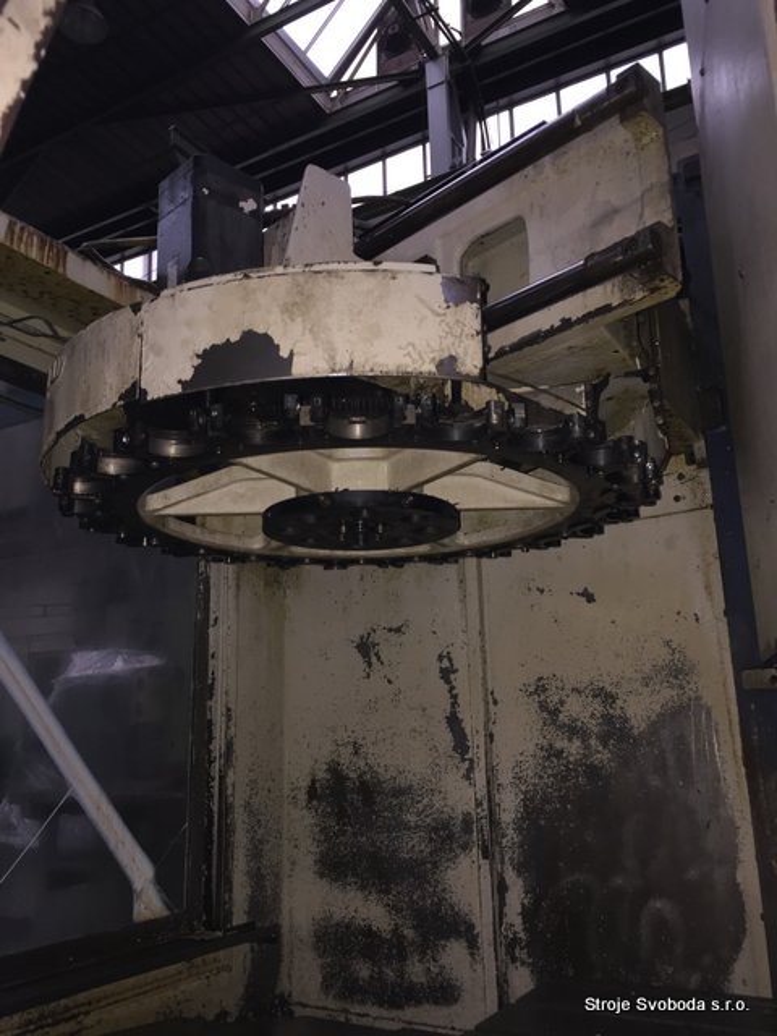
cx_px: 388
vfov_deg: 61.7
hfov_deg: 48.2
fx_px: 868
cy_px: 518
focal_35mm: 29
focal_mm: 4.15
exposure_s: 1/17
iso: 80
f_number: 2.2
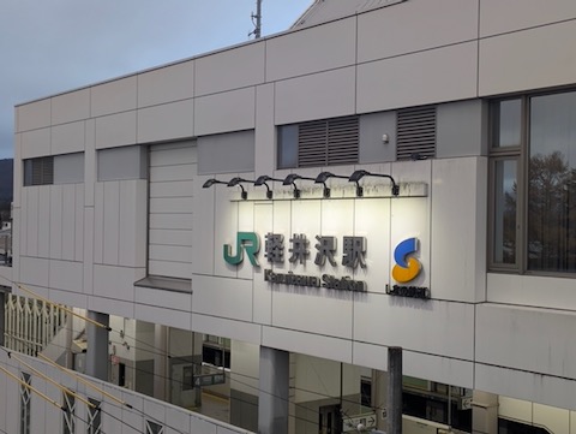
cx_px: 288
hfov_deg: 37.5
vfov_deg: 28.6
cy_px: 217
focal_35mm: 51
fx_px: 849
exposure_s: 1/120
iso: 51
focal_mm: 5.43
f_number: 1.89
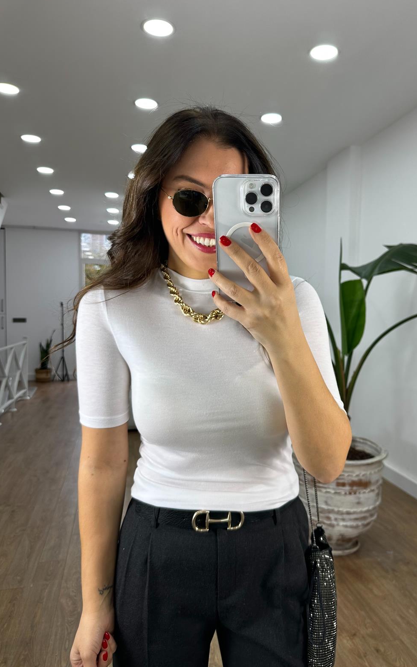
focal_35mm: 26
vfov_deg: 70.4
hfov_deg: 47.4
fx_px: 473
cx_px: 246
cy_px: 338
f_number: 1.78
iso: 50
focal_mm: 6.86
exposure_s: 1/103
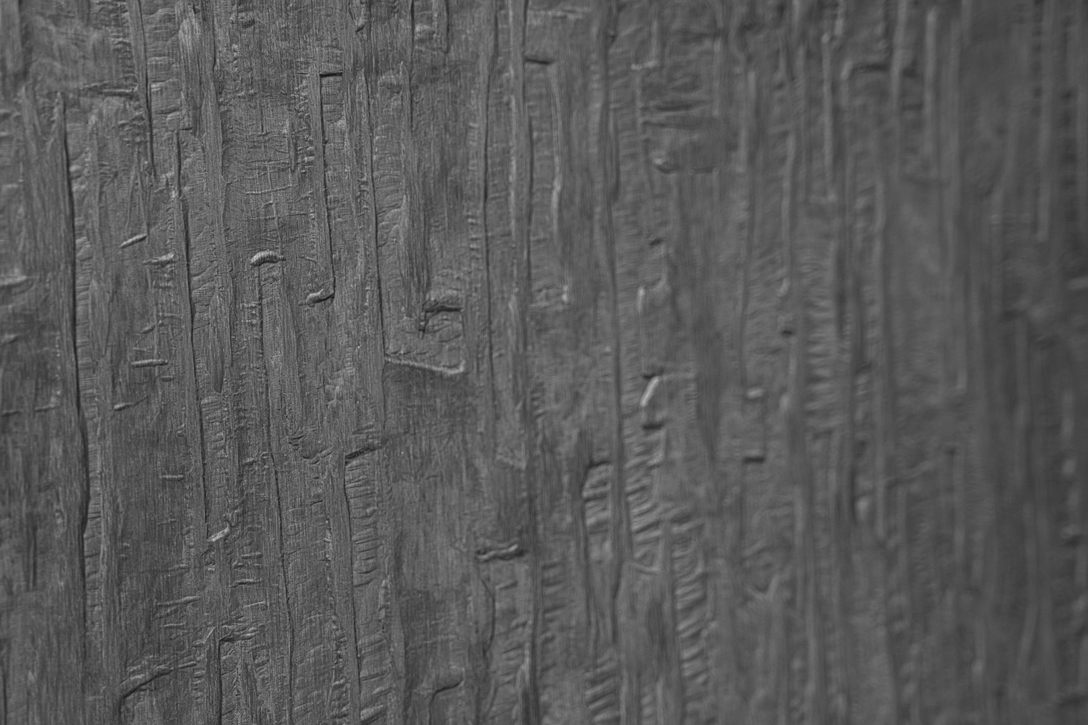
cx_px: 544
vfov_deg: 11.9
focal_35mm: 115
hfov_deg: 17.8
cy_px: 362
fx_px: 3475
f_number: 6.3
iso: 160
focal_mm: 115
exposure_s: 1/25
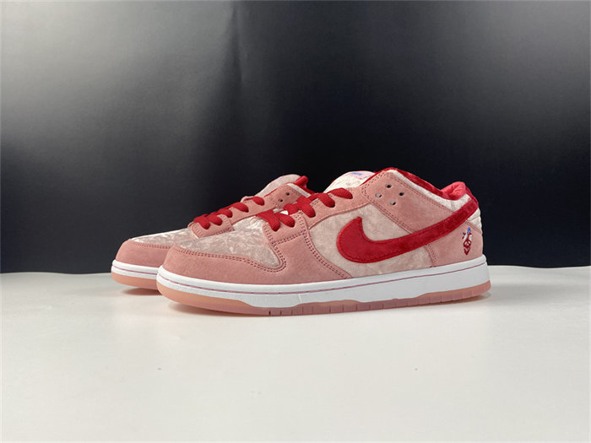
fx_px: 444
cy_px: 222
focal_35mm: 26
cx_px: 296
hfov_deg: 67.3
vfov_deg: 53.1
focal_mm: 4.25
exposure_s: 1/100
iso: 80
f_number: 1.8
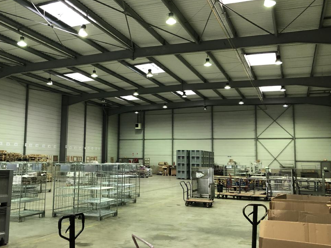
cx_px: 138
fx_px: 354
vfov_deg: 38.6
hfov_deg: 49.9
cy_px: 127
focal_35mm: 37
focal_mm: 3.99
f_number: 1.8
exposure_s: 1/17
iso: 80
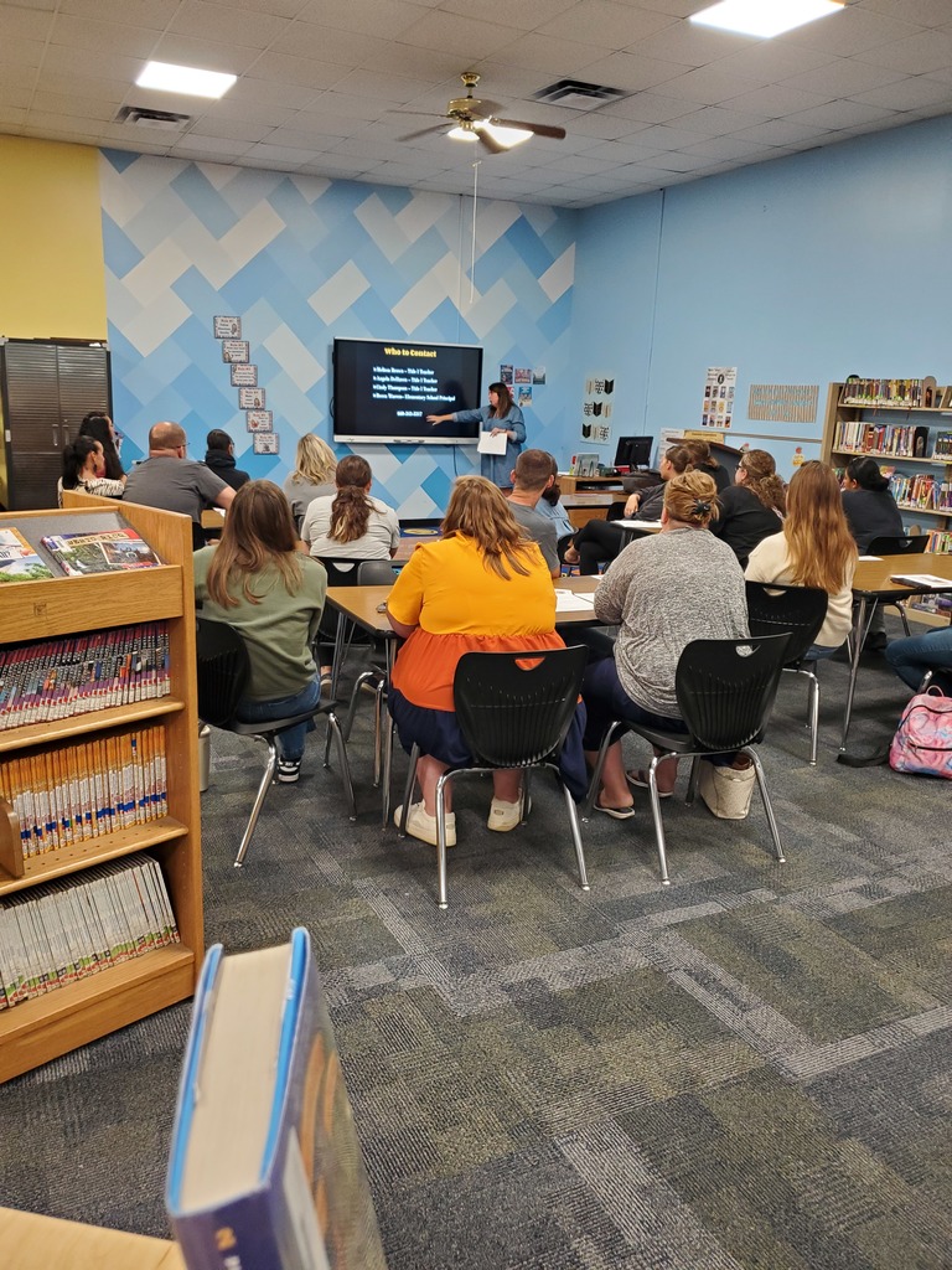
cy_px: 635
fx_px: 953
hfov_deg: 53.1
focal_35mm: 26
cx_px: 476
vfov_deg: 67.3
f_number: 1.5
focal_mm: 4.3
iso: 200
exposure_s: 1/40
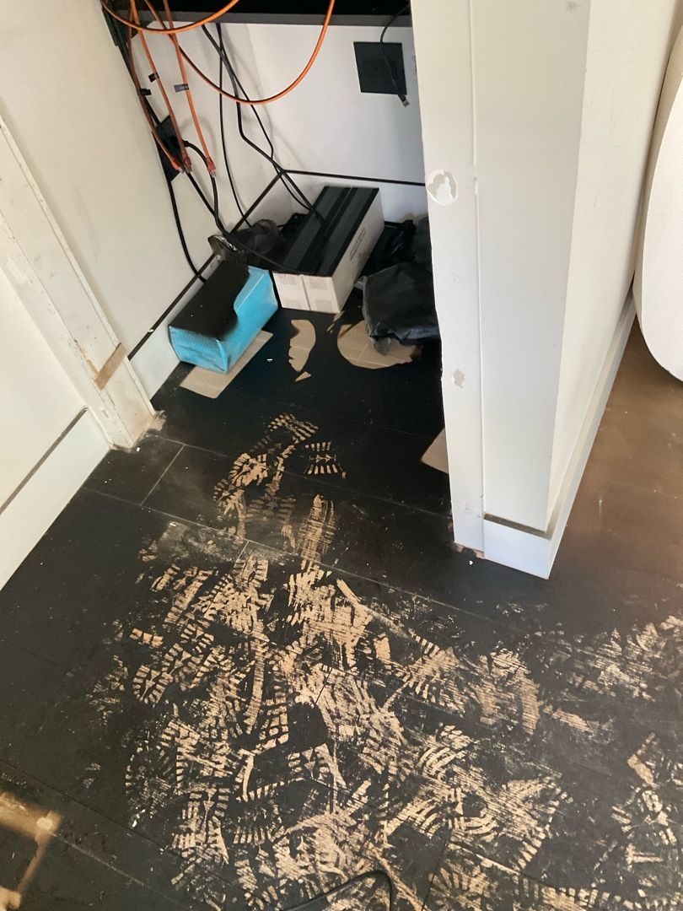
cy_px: 456
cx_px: 342
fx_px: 763
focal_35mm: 29
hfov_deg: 48.2
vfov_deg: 61.7
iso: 80
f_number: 1.8
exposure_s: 1/60
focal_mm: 3
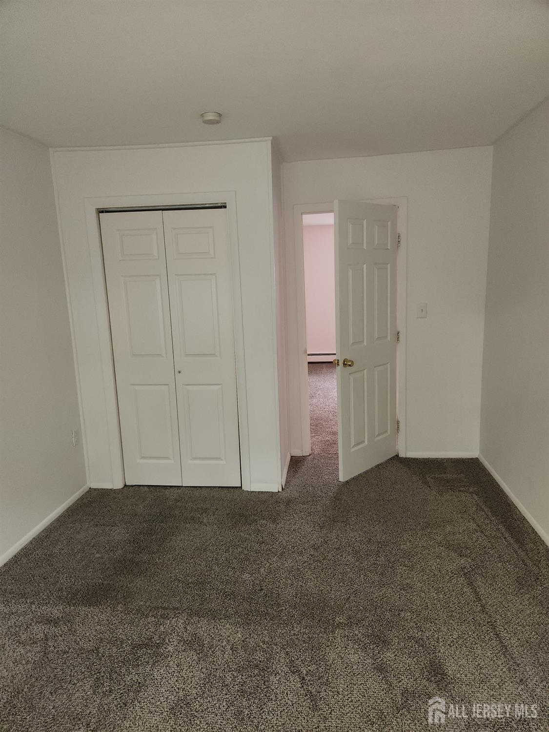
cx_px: 274
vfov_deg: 73.9
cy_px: 366
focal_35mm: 23
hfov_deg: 58.9
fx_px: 486
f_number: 1.8
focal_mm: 5.4
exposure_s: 1/30
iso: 100
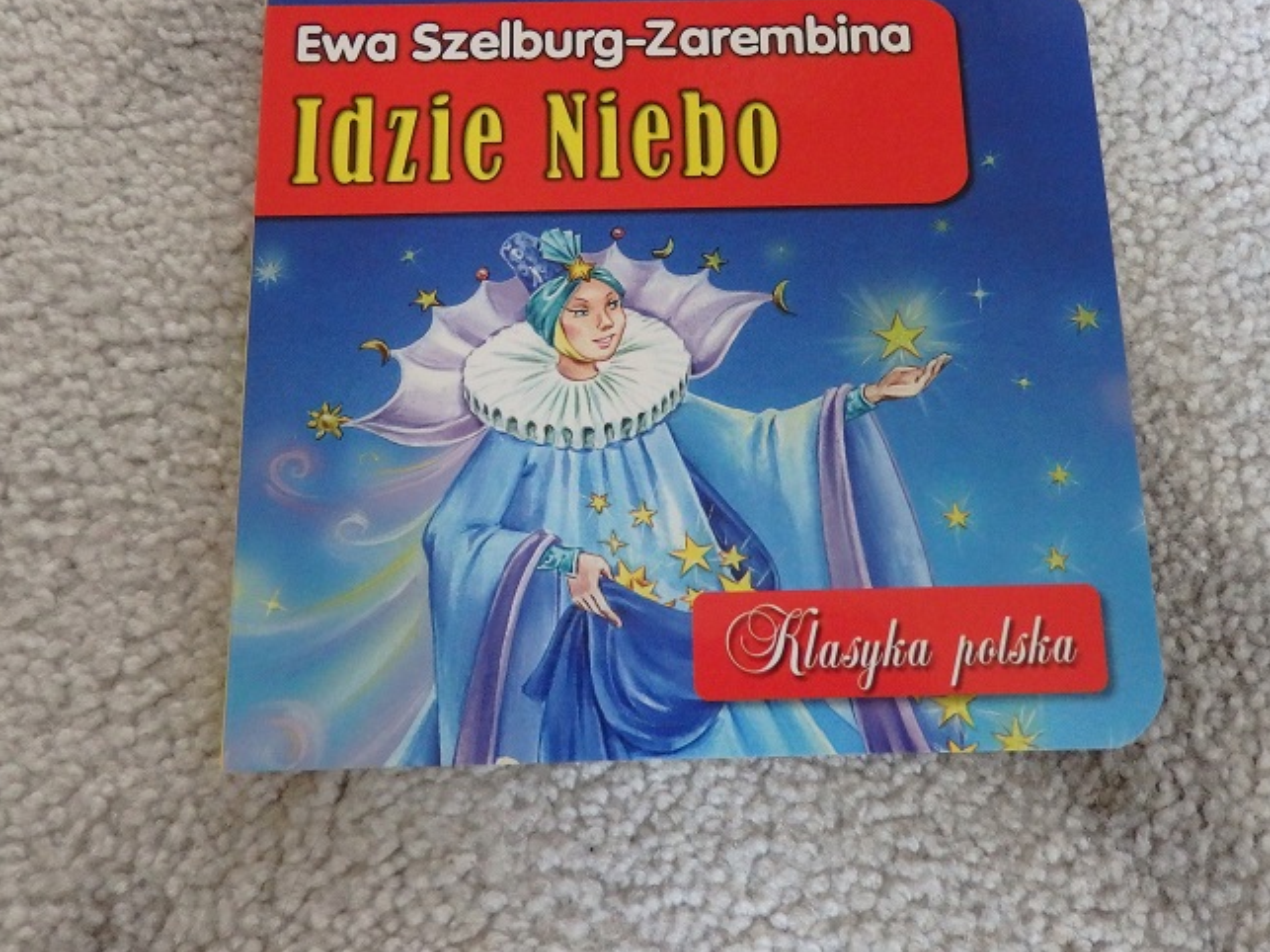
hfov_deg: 52.6
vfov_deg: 40.4
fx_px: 1284
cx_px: 666
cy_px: 357
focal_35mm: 35
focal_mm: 4.5
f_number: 3
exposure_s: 1/30
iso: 640
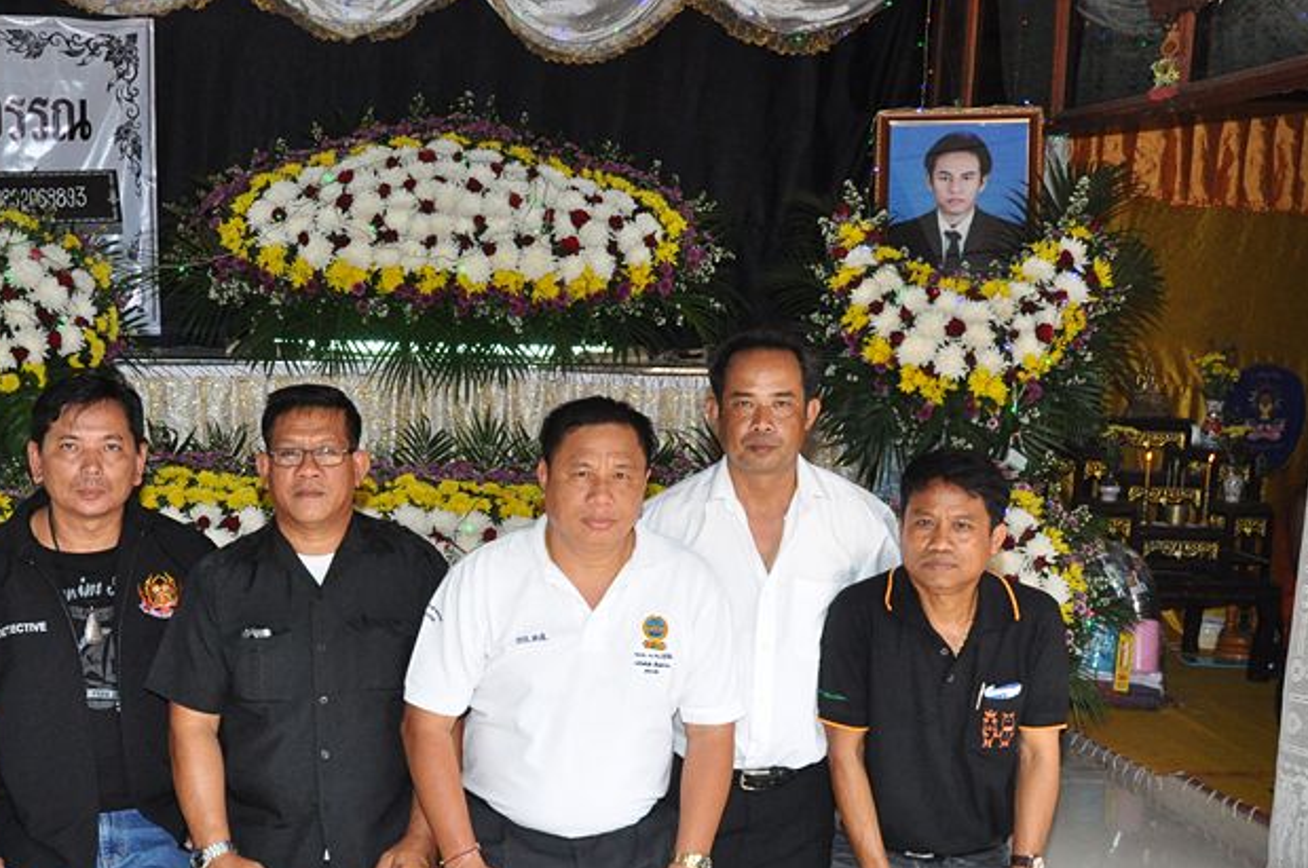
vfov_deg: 27.7
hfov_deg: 40.7
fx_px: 1742
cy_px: 610
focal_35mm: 48
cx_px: 448
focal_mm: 22
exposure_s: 1/200
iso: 1600
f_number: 10
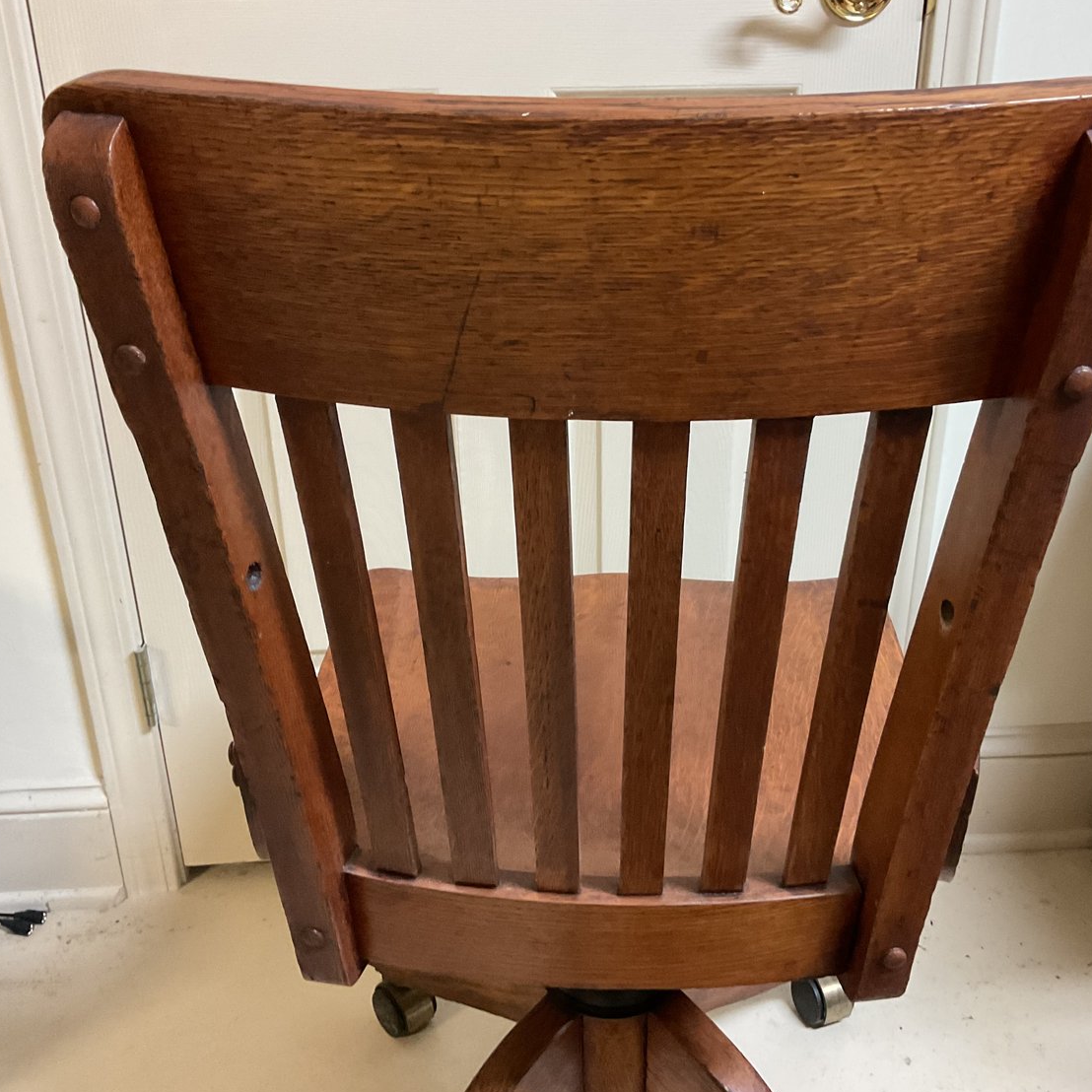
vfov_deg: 47.2
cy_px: 553
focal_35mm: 35
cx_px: 597
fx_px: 1249
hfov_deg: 47.2
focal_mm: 3
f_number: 1.8
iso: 250
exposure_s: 1/40
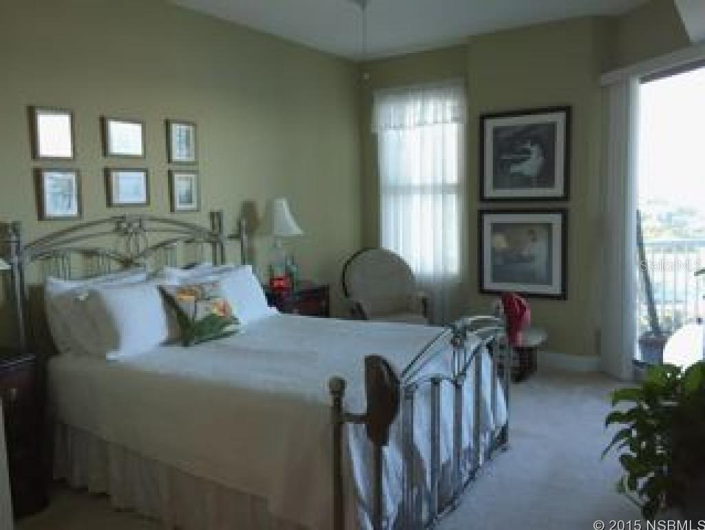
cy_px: 265
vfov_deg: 48.3
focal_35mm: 29
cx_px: 352
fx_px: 591
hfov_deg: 61.6
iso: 64
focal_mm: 4.15
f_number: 2.2
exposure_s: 1/30
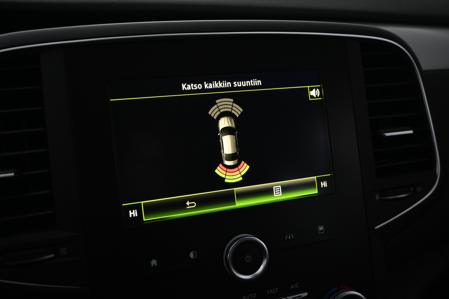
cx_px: 224
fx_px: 402
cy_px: 150
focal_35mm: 32
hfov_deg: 58.3
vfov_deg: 40.8
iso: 1600
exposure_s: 1/30
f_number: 4
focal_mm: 21.5
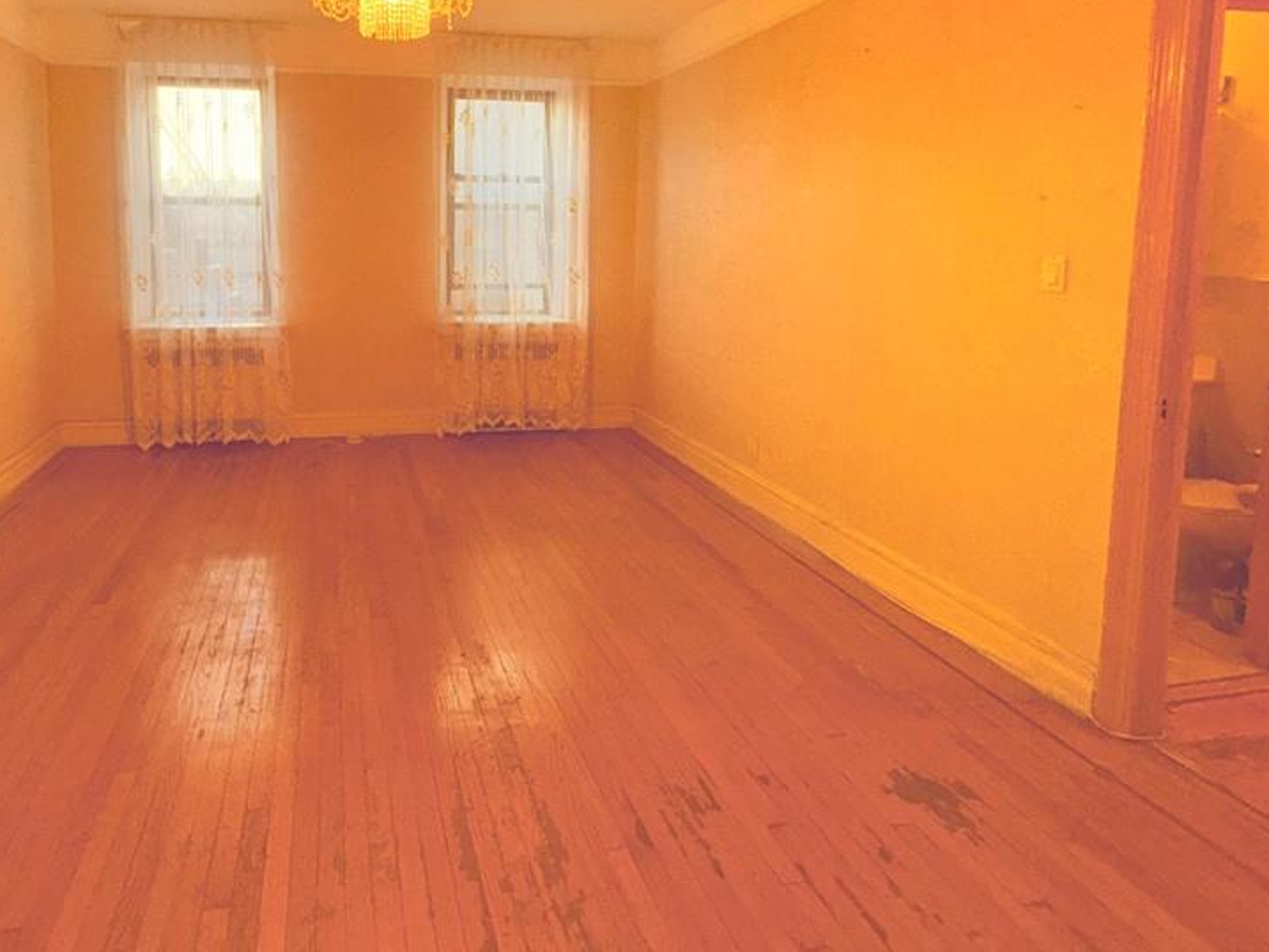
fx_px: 733
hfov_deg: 79.9
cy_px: 303
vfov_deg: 64.0
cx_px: 460
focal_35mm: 20
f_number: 2.2
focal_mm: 2.22
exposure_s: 1/122
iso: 64
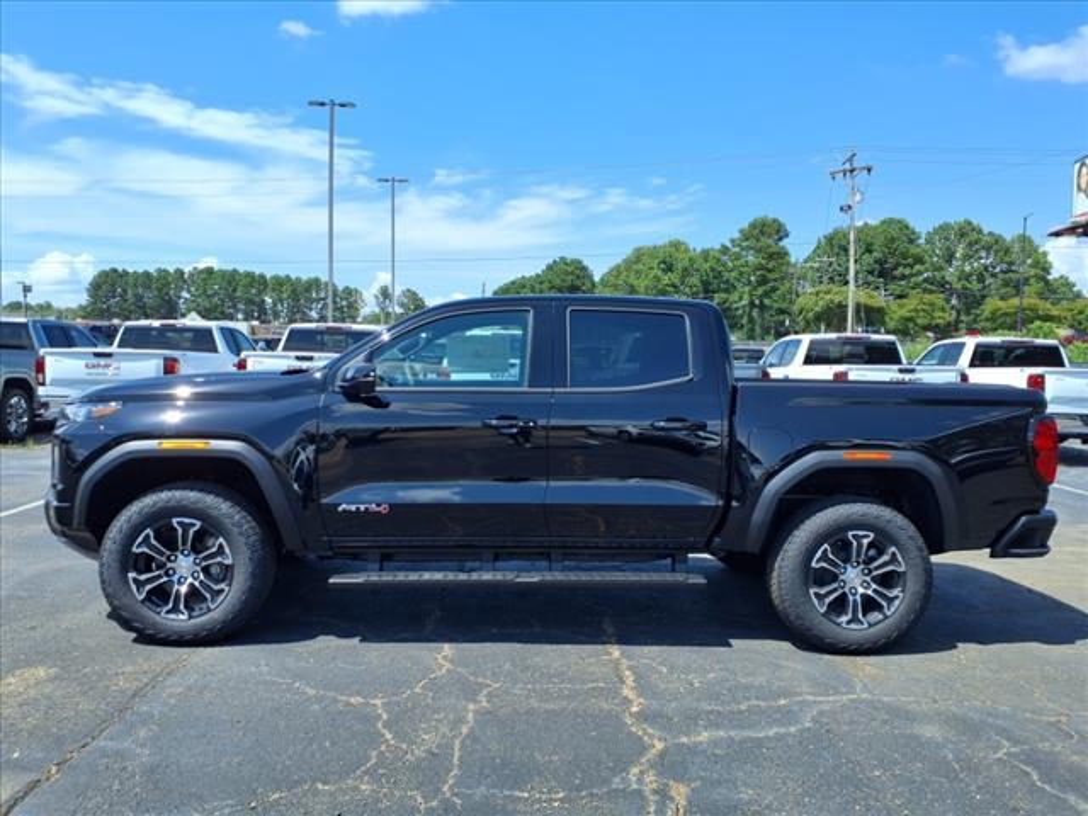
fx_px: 849
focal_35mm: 27
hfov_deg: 65.3
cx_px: 544
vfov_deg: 51.4
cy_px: 408
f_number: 1.9
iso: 40
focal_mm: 3.58
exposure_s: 1/1667
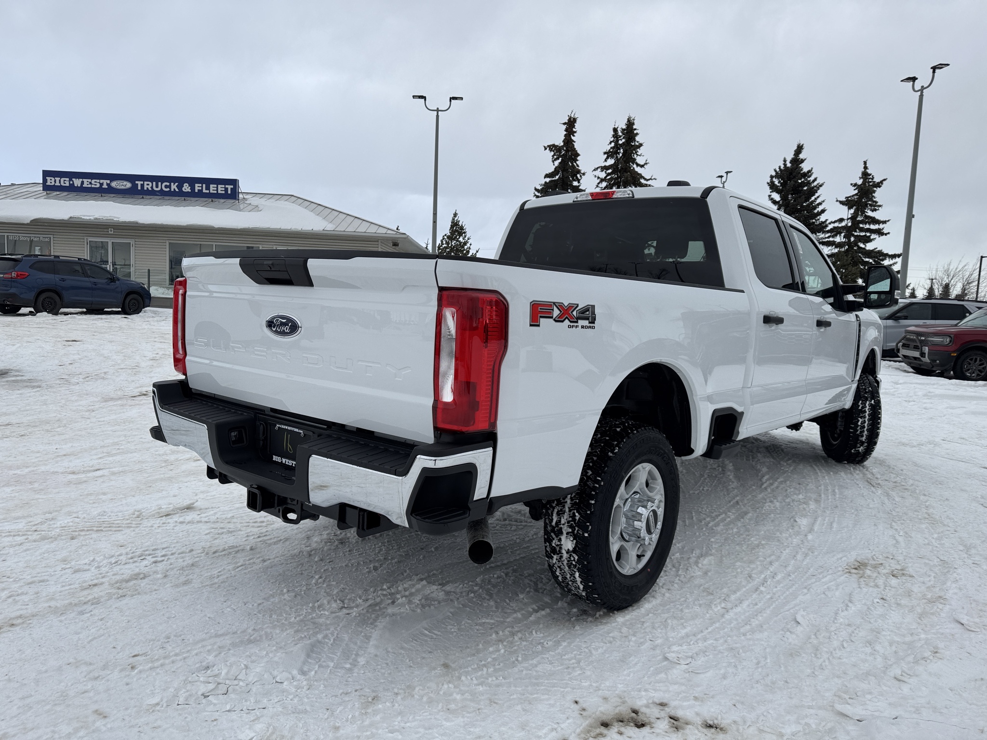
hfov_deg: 71.6
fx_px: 684
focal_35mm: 24
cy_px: 370
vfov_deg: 56.8
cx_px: 494
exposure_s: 1/1767
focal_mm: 6.76
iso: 80
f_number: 1.78
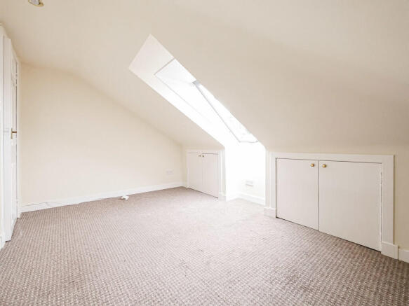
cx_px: 204
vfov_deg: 85.7
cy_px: 153
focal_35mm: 14
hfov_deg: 102.1
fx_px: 165
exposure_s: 1/125
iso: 2500
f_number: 4
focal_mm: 7
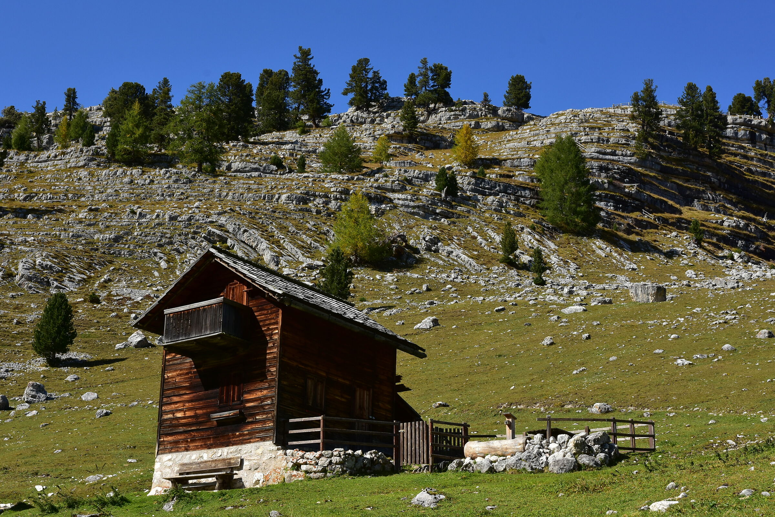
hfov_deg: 35.0
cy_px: 258
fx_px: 1227
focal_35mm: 57
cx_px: 388
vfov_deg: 23.8
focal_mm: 38
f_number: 11
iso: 200
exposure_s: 1/250
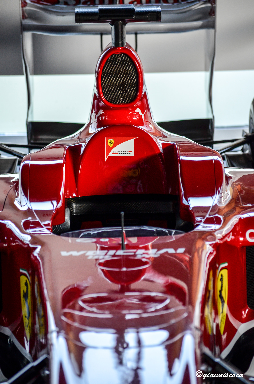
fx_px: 1627
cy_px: 192
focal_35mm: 153
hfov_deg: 8.9
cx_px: 127
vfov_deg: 13.4
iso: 400
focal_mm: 102
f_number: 4.5
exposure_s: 1/50
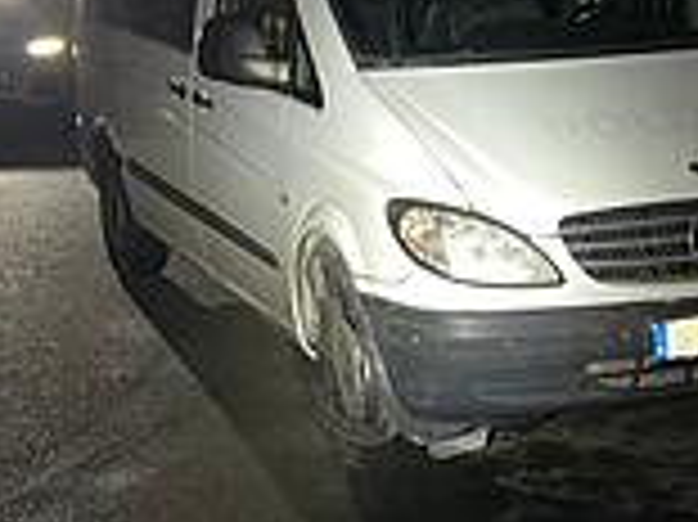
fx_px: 1189
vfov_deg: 24.7
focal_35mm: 59
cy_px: 198
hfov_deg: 32.5
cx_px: 455
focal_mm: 5.7
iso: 1000
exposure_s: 1/25
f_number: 1.5
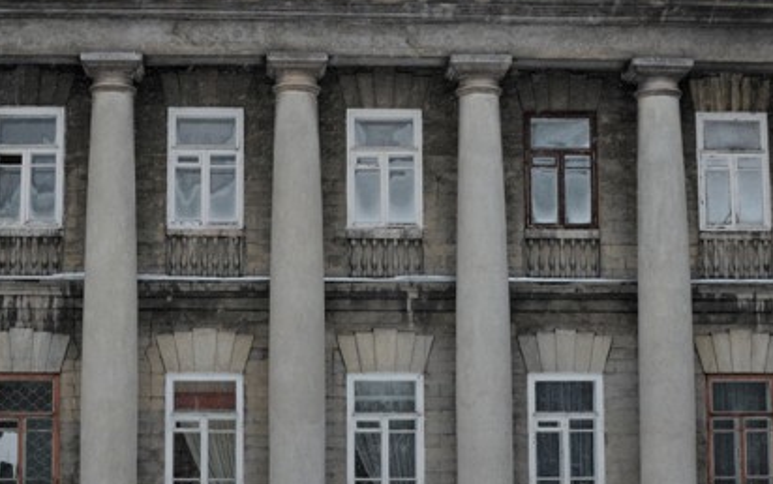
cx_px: 341
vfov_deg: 16.3
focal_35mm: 80
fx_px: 1686
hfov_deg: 25.8
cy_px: 213
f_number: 9
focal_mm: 24
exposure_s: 1/200
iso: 320
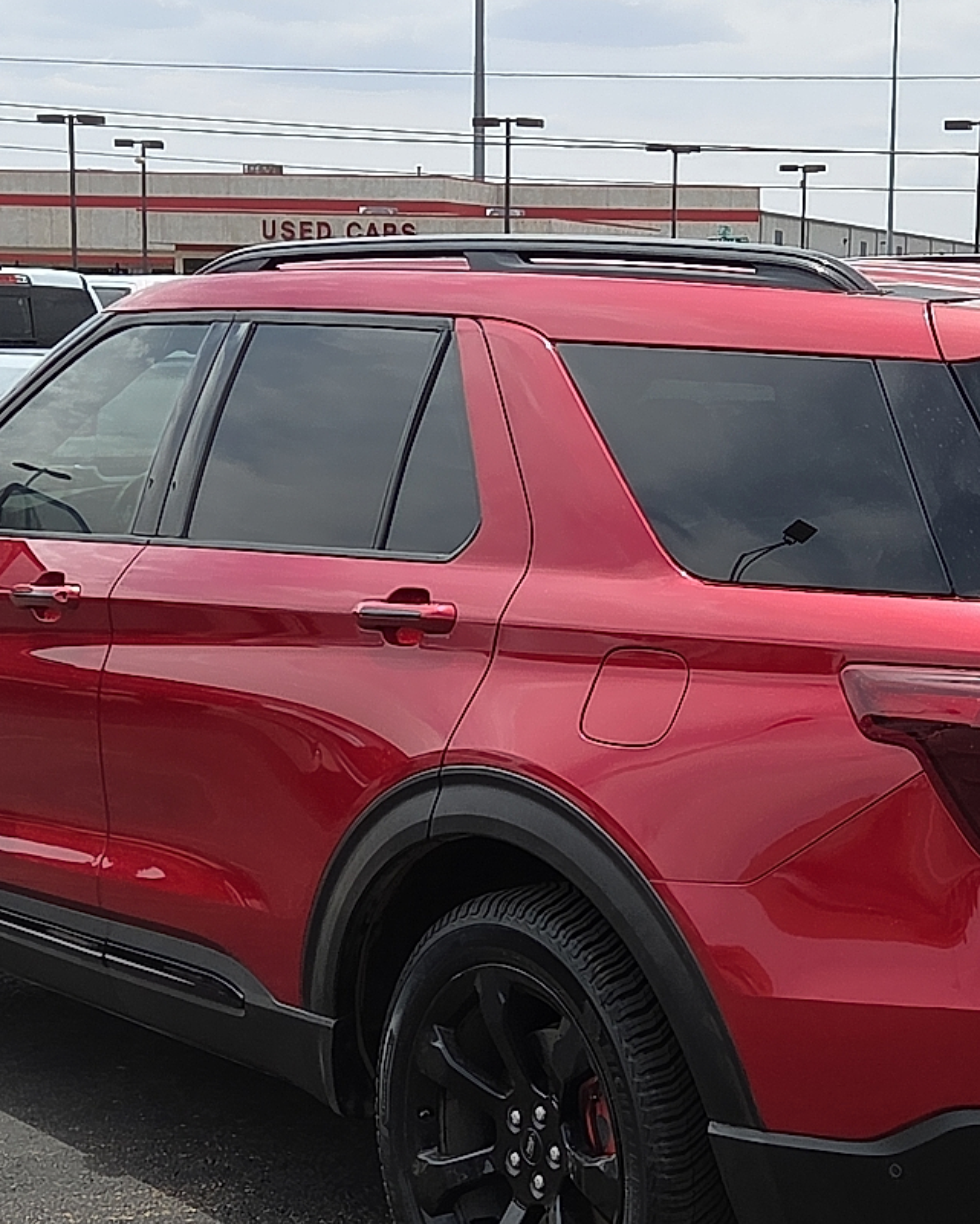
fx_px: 2755
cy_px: 732
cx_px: 741
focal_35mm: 76
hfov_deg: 20.0
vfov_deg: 25.0
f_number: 1.8
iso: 77
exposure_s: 1/10000
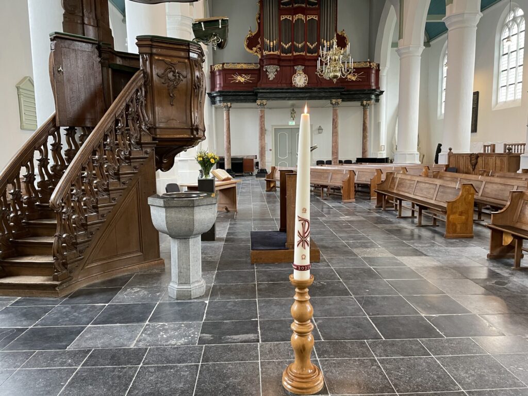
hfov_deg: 67.3
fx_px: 397
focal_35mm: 26
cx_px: 264
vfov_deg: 53.1
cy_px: 198
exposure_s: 1/60
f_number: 1.6
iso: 250
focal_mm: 4.2
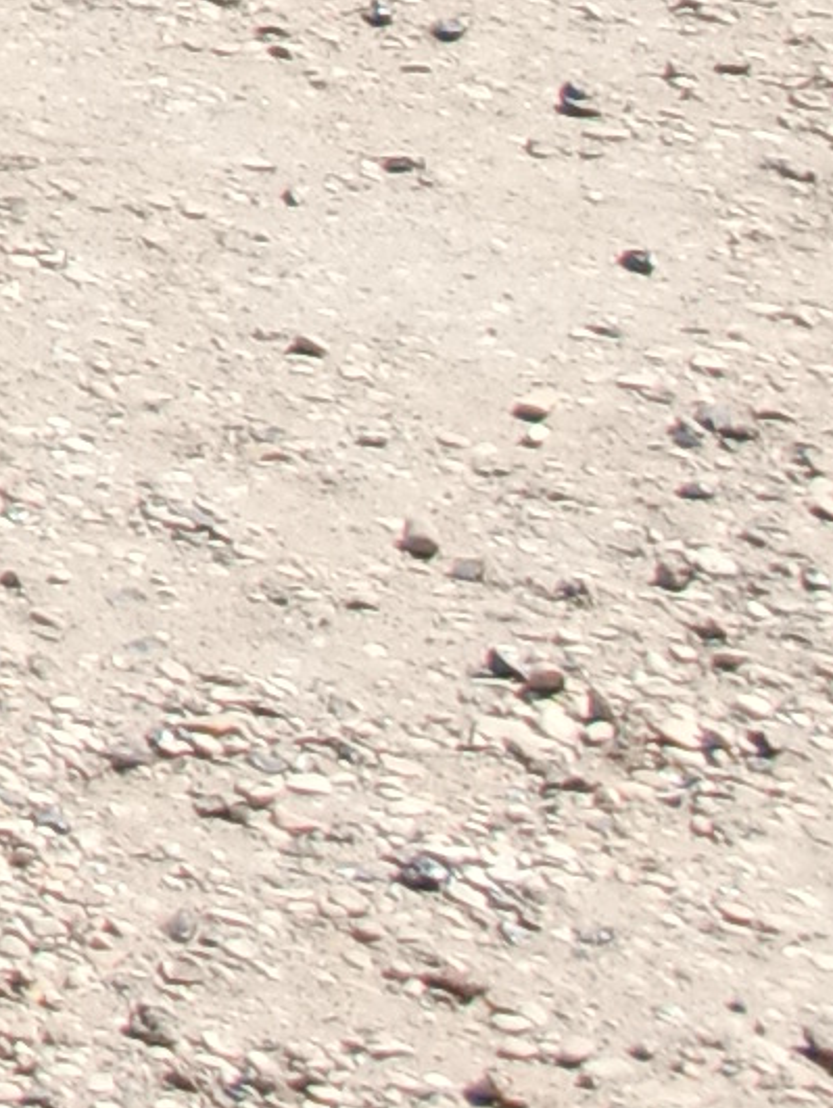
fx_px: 8685
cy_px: -1290
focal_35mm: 271
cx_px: -2100
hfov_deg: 5.1
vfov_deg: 7.0
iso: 64
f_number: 2.8
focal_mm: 6.3
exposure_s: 1/800
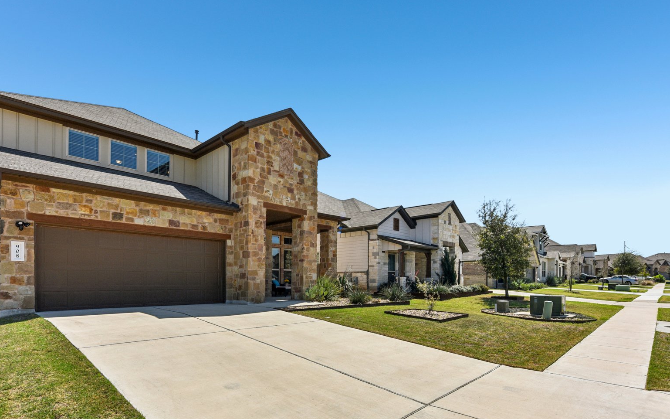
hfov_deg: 88.0
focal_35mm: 19
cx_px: 325
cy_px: 274
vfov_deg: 60.9
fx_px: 347
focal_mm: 14
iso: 100
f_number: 8
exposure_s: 1/640
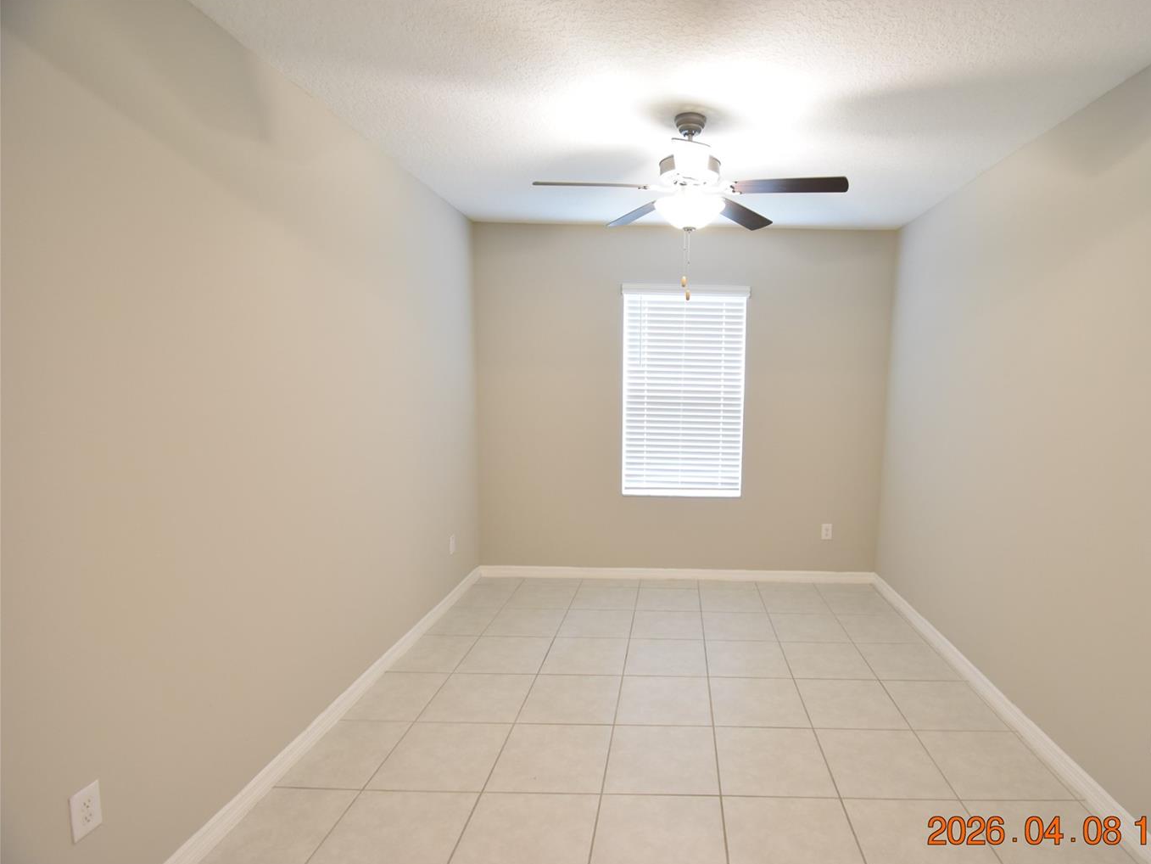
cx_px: 678
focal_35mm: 17
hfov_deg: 90.1
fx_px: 565
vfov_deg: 74.7
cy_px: 446
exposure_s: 1/20
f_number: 3.5
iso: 800
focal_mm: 10
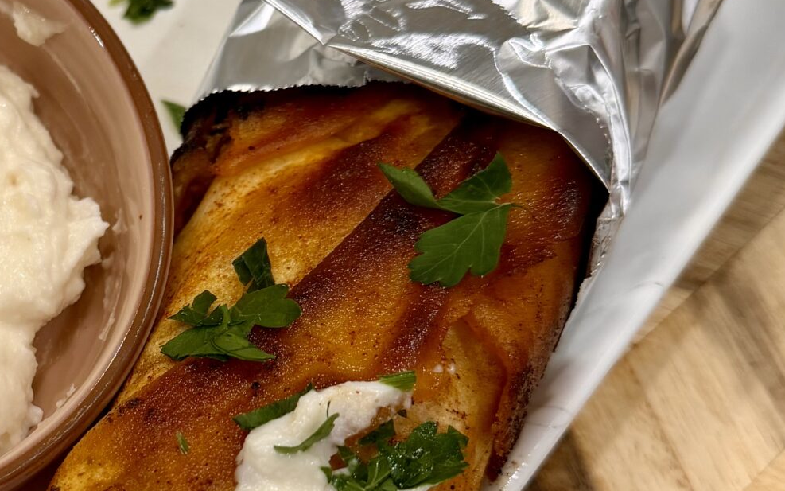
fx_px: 1412
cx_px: 57
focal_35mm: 66
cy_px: 319
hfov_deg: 29.6
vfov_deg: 19.7
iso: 125
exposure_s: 1/120
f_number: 1.78
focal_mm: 6.76
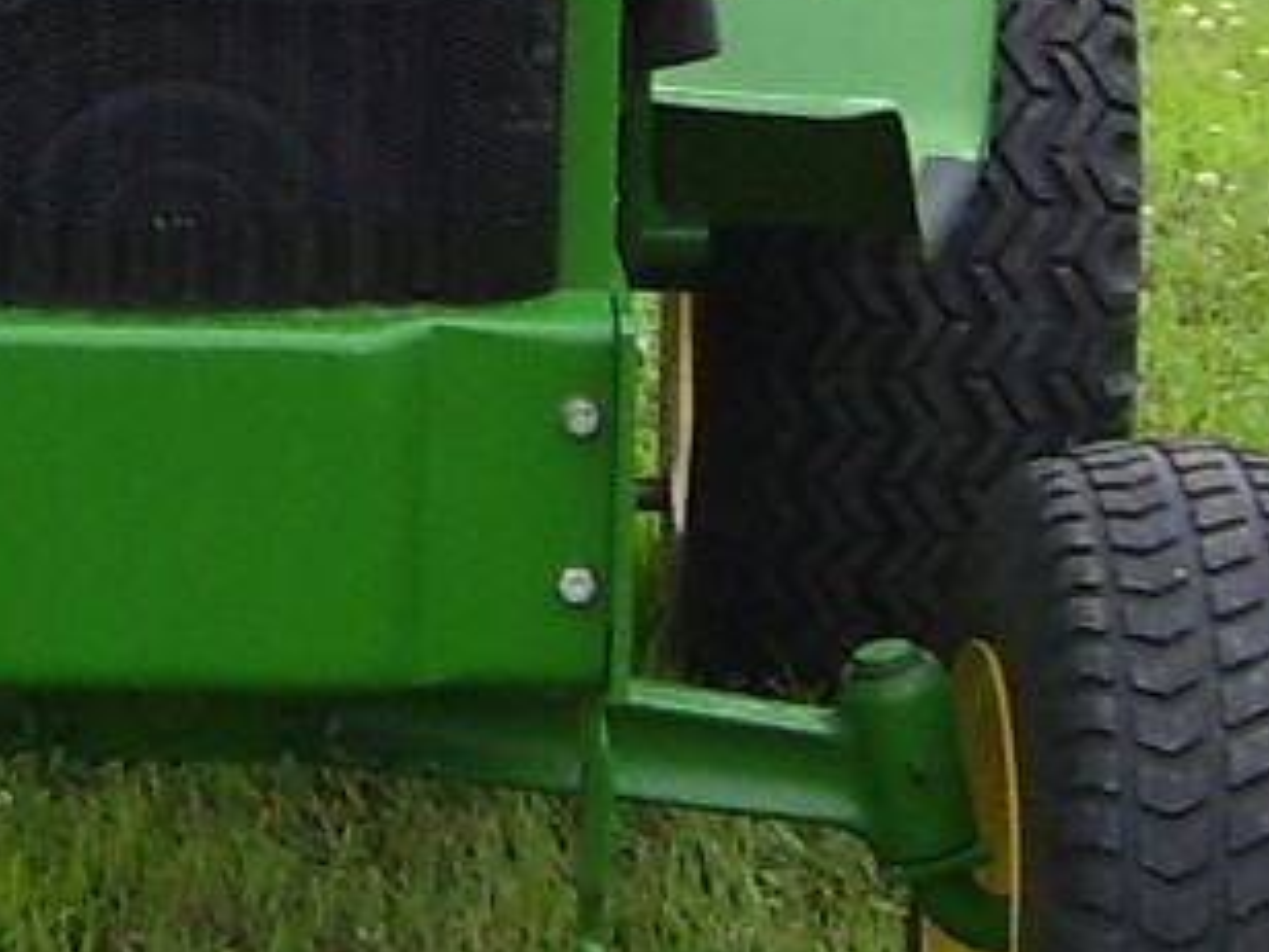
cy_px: -95
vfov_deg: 13.7
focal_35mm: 106
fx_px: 3886
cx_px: 214
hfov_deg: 18.3
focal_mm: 5.6
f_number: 2.7
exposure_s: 1/350
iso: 80
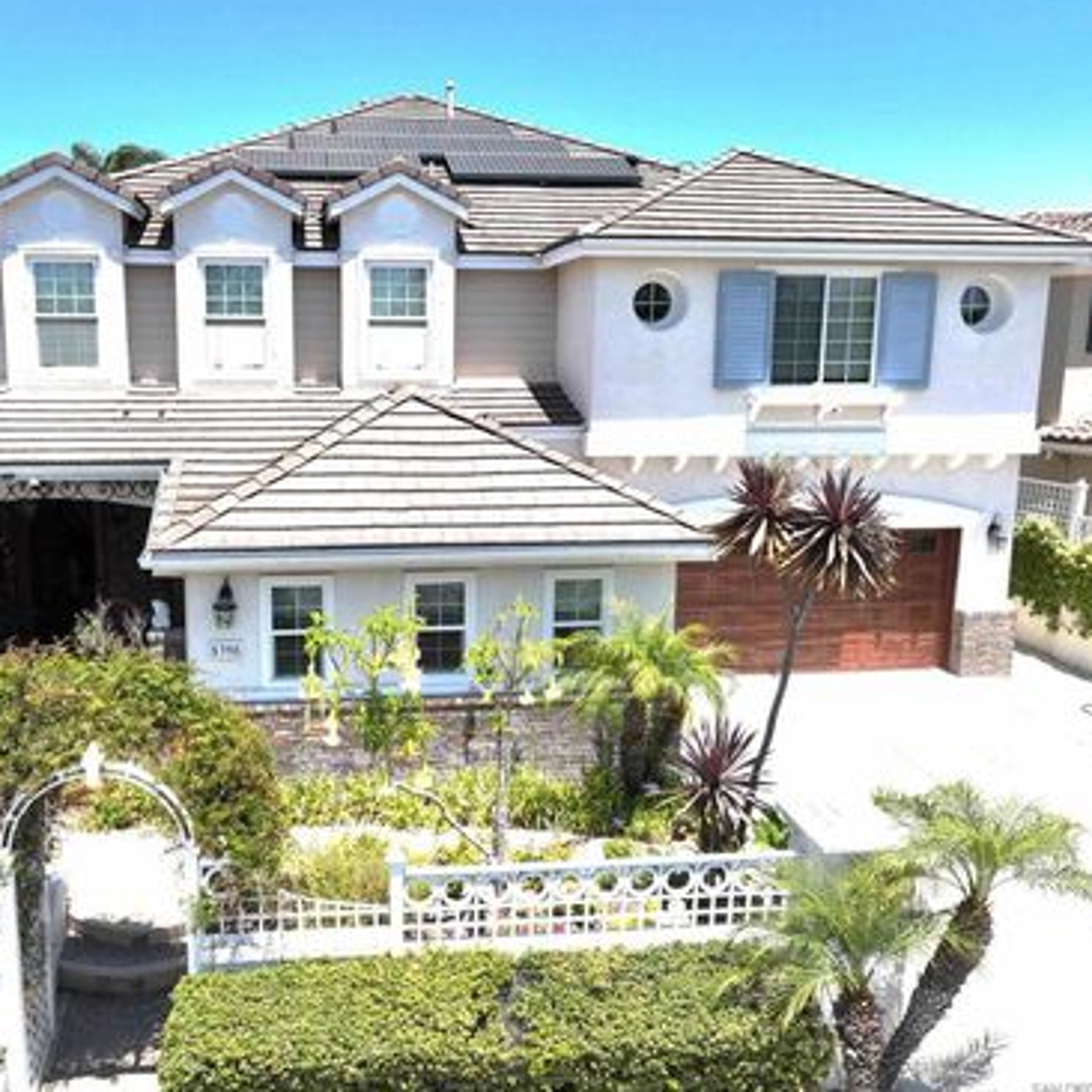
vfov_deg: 55.6
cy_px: 542
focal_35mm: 29
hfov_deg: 54.9
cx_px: 403
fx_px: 1035
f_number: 4.5
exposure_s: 1/1250
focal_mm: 12.29
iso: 100
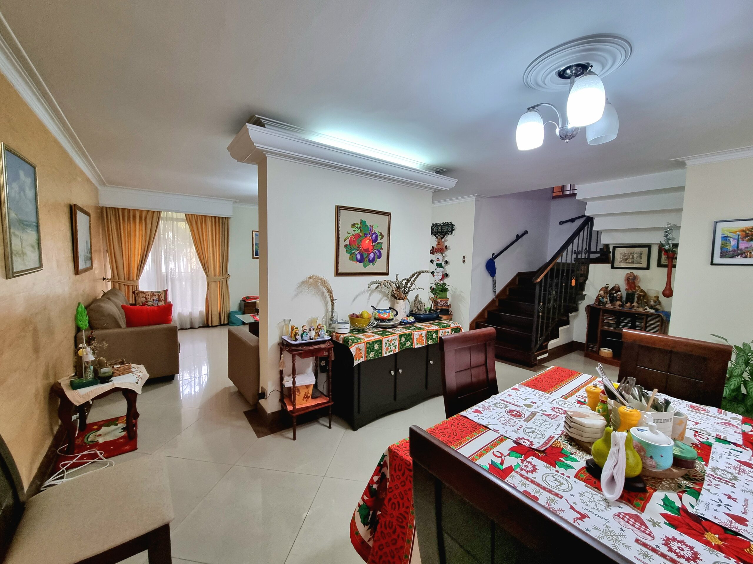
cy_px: 282
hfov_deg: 106.2
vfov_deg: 89.9
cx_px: 376
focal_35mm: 13
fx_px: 283
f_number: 2.2
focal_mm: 2.2
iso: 320
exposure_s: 1/60.2
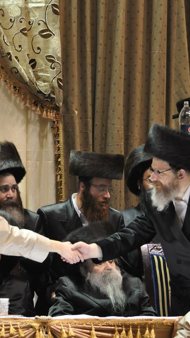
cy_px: 169
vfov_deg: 5.9
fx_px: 3294
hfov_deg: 3.3
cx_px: 57
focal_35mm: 368
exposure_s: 1/80
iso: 1250
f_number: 5.6
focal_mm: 155
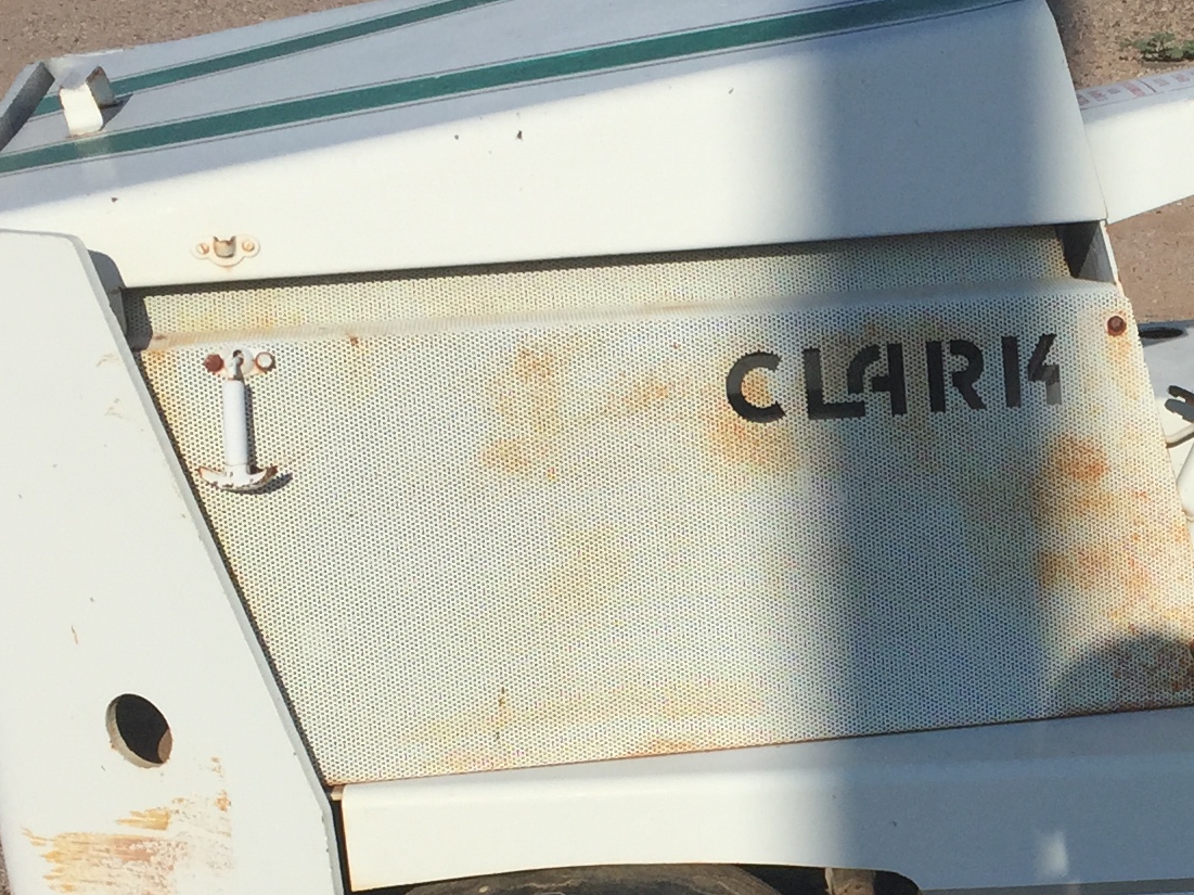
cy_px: 721
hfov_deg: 22.0
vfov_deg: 17.0
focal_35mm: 86
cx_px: 1185
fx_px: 2965
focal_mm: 4.15
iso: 32
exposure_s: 1/5650
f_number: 2.2
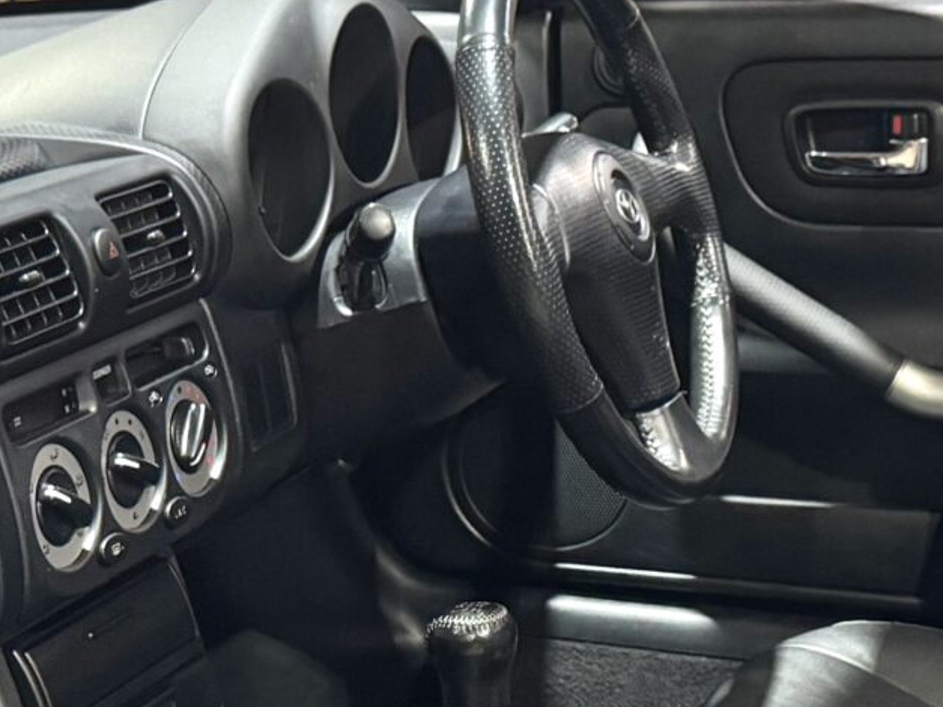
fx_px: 2669
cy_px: 684
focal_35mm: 98
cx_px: 647
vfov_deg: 14.9
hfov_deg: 20.0
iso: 640
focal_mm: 6.76
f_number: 1.78
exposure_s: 1/33
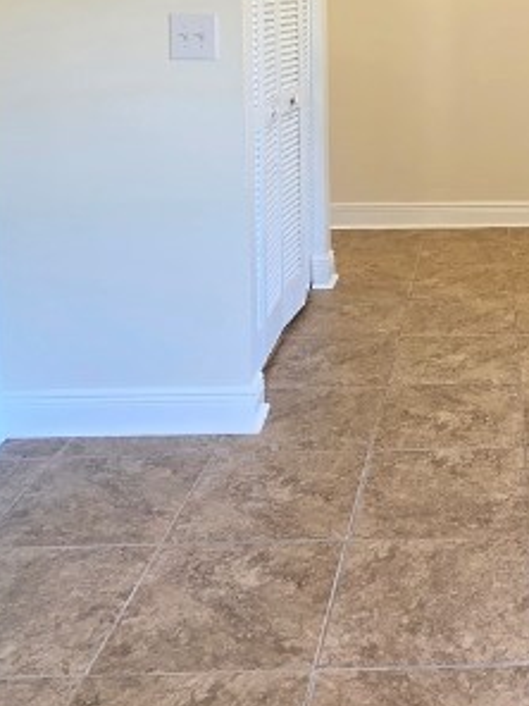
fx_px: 917
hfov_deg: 29.7
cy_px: 50
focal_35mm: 45
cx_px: 546
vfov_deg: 38.7
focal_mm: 2.2
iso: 200
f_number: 1.9
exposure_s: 1/120
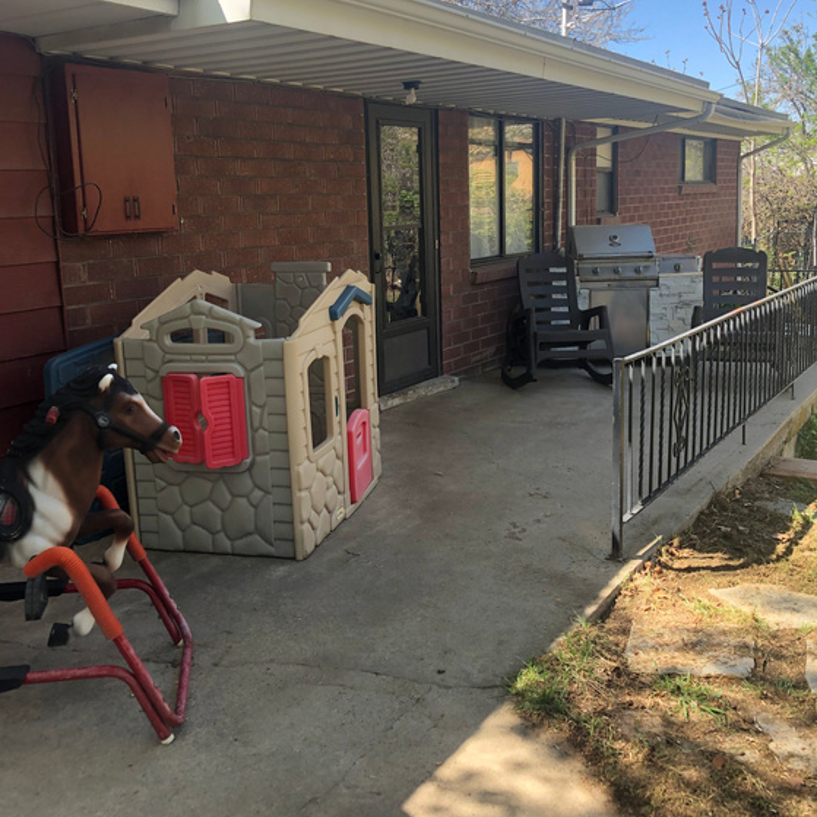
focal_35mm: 34
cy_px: 346
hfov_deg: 48.4
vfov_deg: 48.3
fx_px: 908
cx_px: 400
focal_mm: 3.99
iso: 20
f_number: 1.8
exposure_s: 1/326
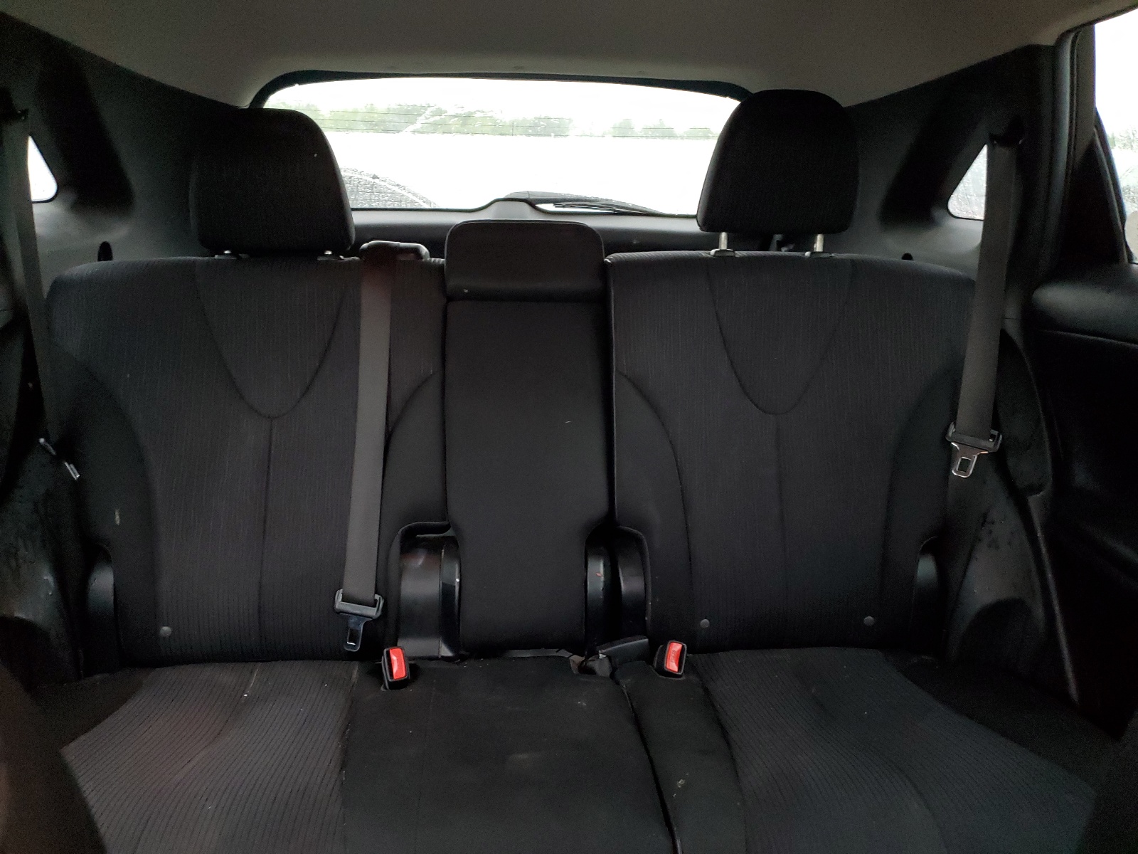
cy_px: 427
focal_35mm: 26
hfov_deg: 67.3
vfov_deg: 53.1
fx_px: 855
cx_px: 569
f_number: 1.5
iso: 377
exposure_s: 1/15
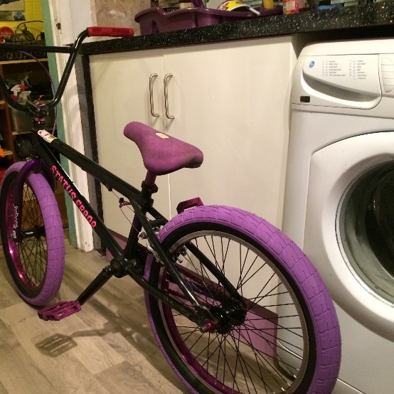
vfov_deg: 44.9
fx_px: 476
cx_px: 125
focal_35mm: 37
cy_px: 211
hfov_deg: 44.2
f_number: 2.2
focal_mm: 4.15
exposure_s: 1/25
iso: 320
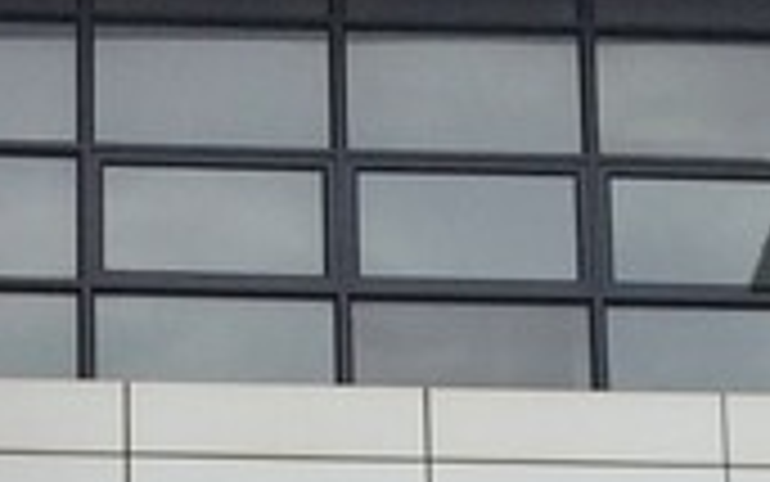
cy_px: 919
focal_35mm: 216
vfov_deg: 6.0
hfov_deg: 9.7
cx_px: 131
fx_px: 4534
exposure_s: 1/1276
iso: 32
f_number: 2.2
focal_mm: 4.15
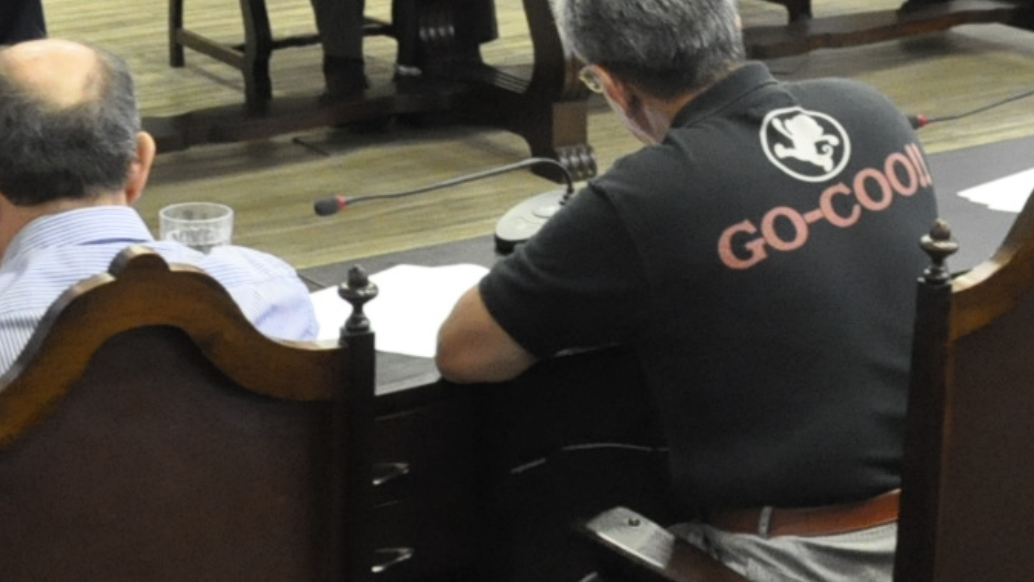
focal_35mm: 120
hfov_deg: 17.8
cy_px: -94
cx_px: 767
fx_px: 3291
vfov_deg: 10.0
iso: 3200
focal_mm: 24
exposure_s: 1/40
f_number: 5.6
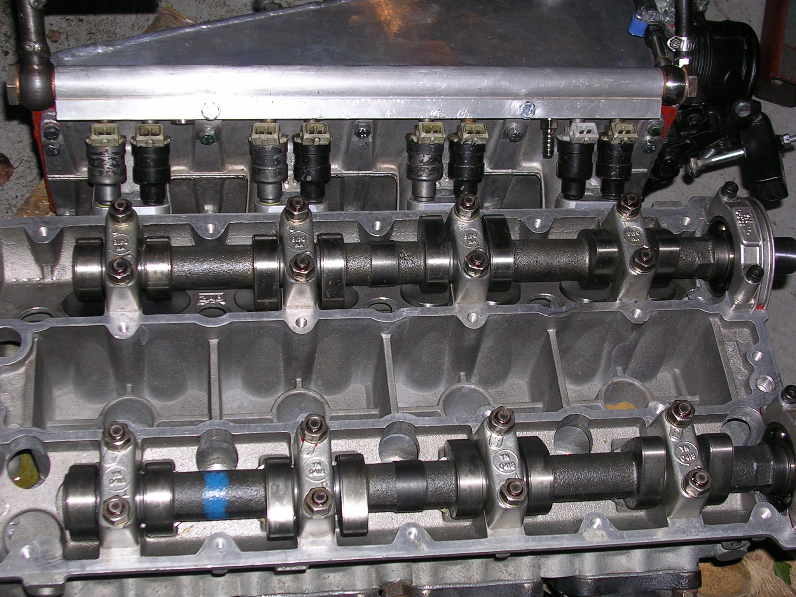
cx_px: 398
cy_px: 298
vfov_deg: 26.1
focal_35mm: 56
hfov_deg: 34.3
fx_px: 1288
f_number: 3.3
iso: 50
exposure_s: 1/60.1
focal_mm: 8.5
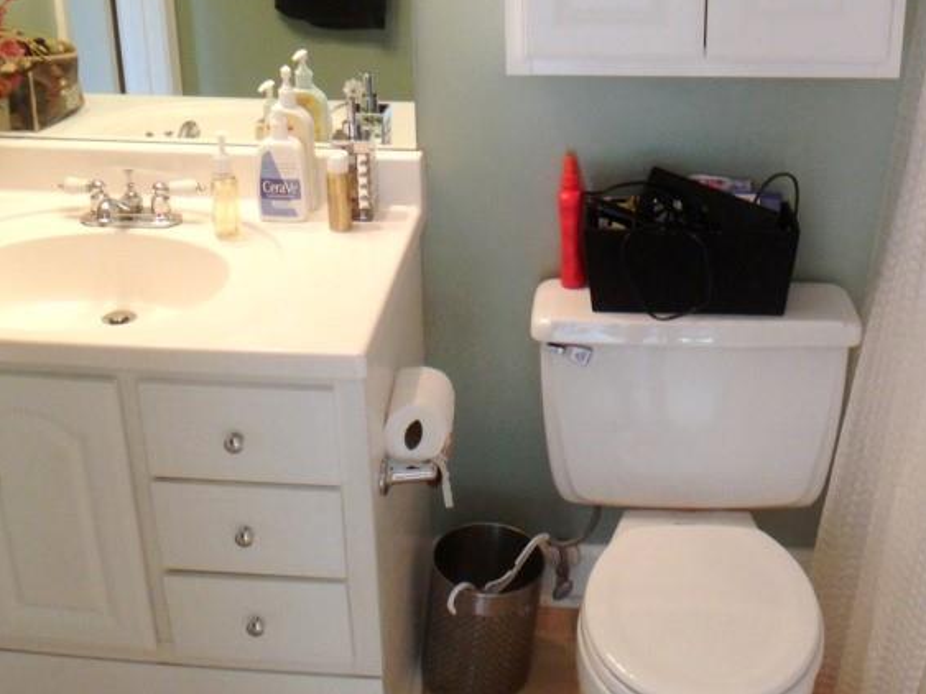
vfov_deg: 24.1
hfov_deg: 32.0
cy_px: 169
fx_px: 1605
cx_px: 604
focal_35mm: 60
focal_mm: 4.13
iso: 80
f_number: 2.4
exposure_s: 1/20
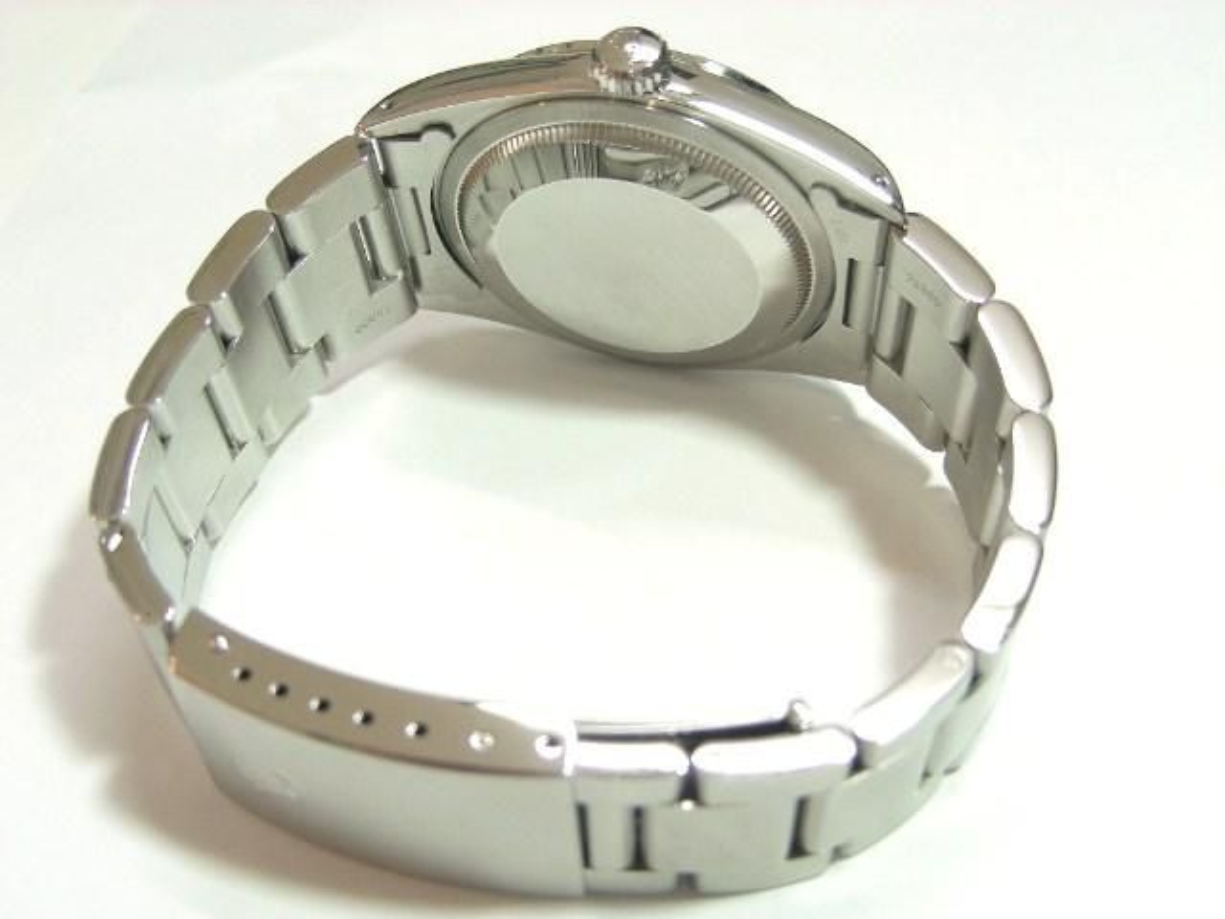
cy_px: 460
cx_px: 612
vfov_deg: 30.3
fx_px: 1699
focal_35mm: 48
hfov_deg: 39.7
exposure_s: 1/30
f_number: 3.5
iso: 131
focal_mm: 8
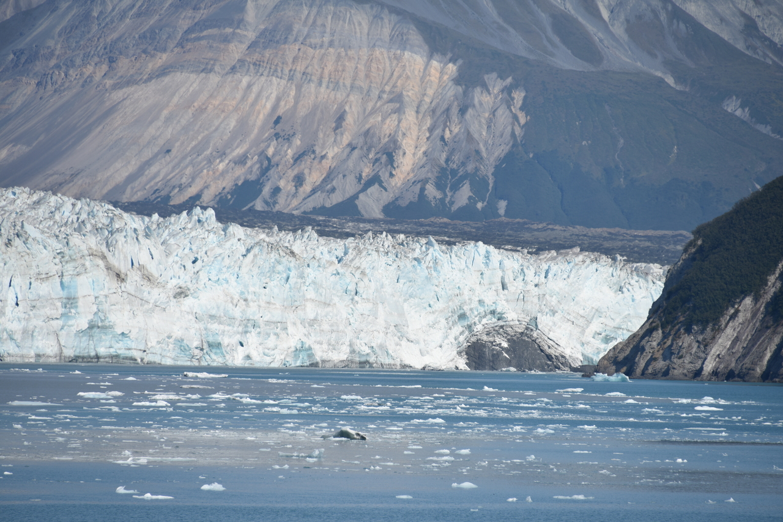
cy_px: 261
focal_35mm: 300
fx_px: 6526
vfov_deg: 4.6
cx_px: 392
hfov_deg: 6.9
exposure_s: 1/640
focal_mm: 300
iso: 100
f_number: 8
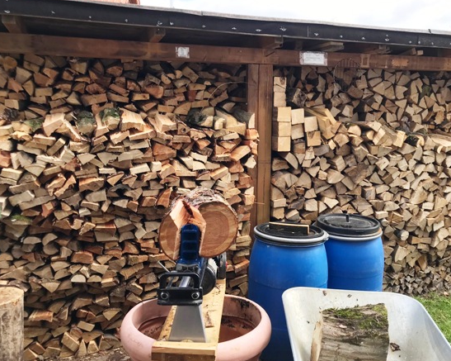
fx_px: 427
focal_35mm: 32
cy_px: 188
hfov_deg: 55.5
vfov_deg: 45.8
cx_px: 254
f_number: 1.8
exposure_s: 1/352
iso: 20
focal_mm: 3.99
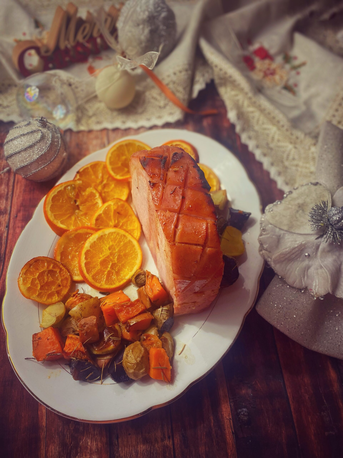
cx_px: 172
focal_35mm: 26
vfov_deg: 67.3
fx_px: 344
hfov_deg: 53.1
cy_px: 229
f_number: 1.8
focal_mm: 4.25
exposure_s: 1/50
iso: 80
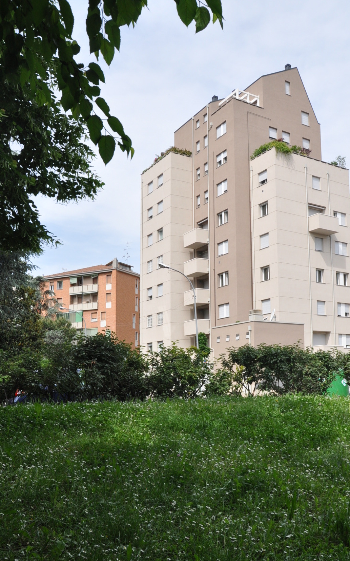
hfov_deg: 37.3
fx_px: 514
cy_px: 327
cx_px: 226
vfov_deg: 56.9
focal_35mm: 34
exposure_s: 1/500
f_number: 11
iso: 400
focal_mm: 17
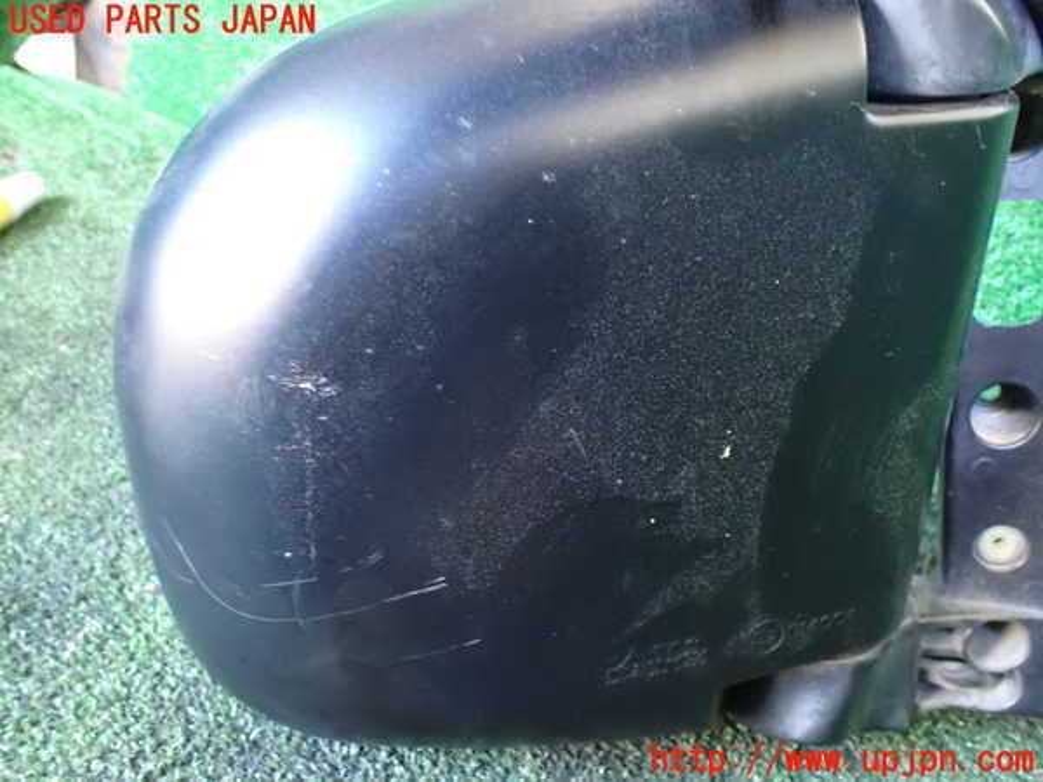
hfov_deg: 60.0
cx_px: 522
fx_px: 904
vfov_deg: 46.8
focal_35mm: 30
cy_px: 391
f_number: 2.3
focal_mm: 5.4
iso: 1600
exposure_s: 1/30
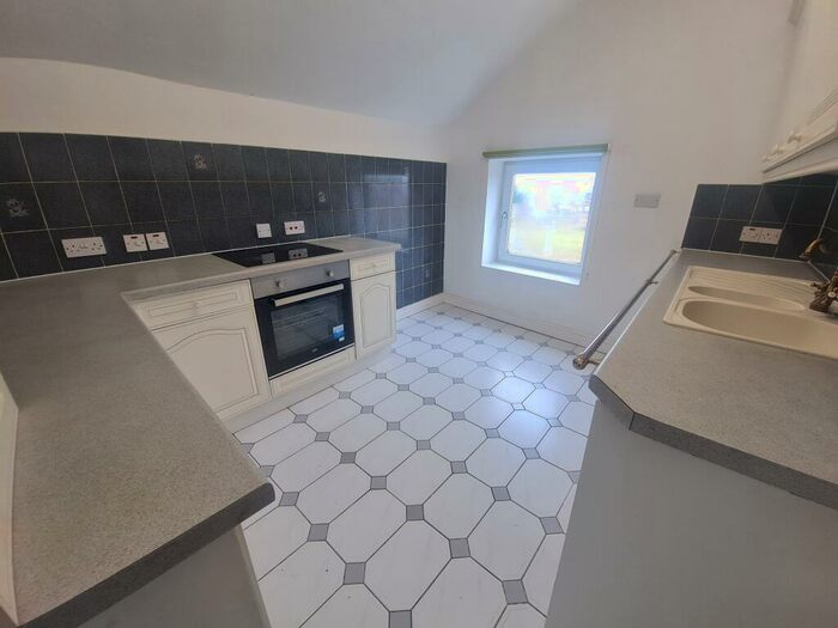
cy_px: 314
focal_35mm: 13
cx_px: 419
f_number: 2.2
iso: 50
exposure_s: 1/50
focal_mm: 1.74
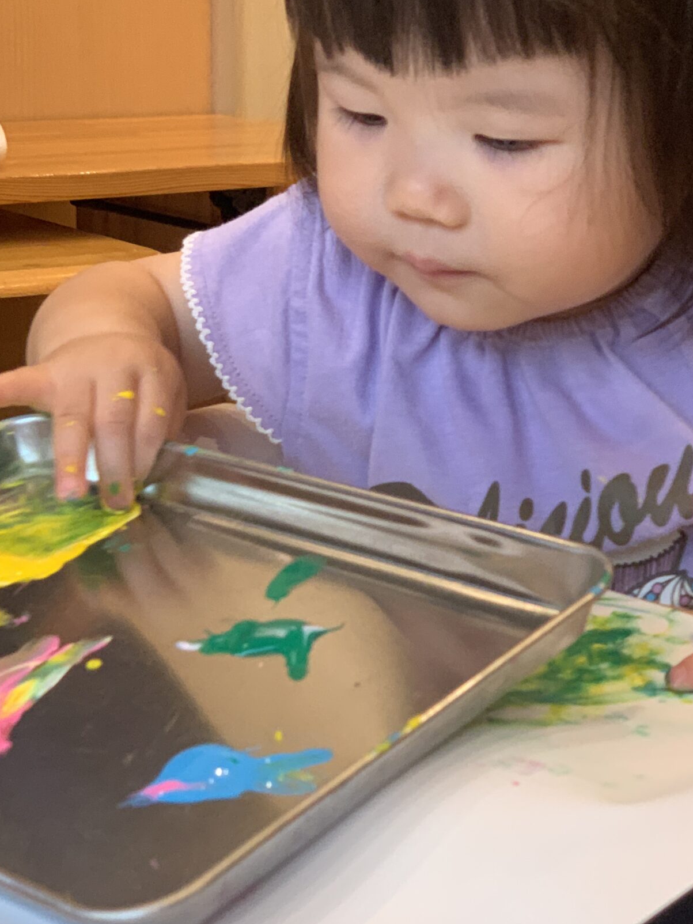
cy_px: 456
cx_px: 392
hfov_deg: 17.8
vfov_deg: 23.6
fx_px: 2216
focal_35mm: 83
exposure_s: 1/60
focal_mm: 6
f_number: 2.4
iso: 160
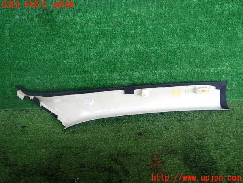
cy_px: 92
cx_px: 122
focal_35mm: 30
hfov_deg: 60.0
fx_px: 211
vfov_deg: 46.8
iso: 200
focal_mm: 5.4
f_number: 2.3
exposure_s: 1/125
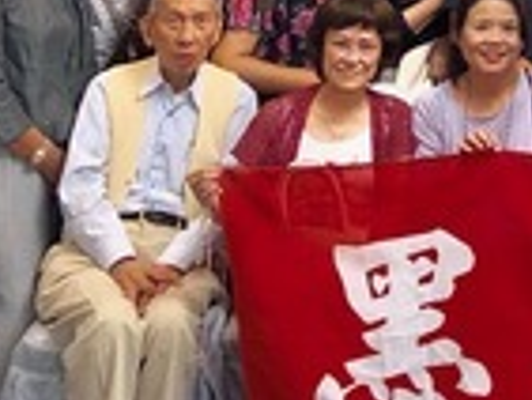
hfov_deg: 14.1
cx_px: 981
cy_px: -277
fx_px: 1892
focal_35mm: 123
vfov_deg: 11.4
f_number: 1.8
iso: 32
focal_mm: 4
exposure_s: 1/33
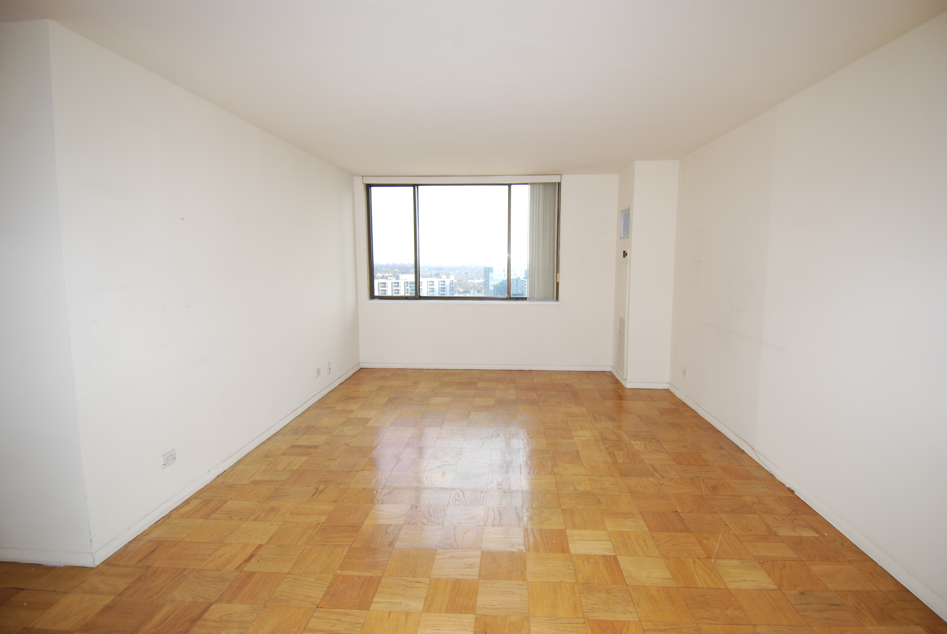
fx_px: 474
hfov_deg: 89.9
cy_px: 317
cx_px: 474
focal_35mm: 18
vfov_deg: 67.5
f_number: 5
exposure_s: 1/100
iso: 200
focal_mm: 12
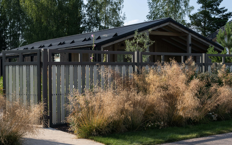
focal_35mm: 52
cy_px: 77
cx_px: 93
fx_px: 329
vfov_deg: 24.9
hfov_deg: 38.7
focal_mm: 42
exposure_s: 1/640
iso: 320
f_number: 10
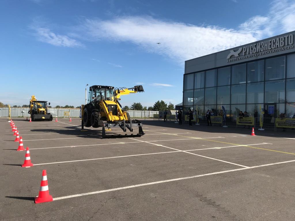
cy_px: 110
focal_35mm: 28
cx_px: 148
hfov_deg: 63.4
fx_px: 239
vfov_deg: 49.7
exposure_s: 1/2907
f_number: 1.8
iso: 20
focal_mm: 3.99
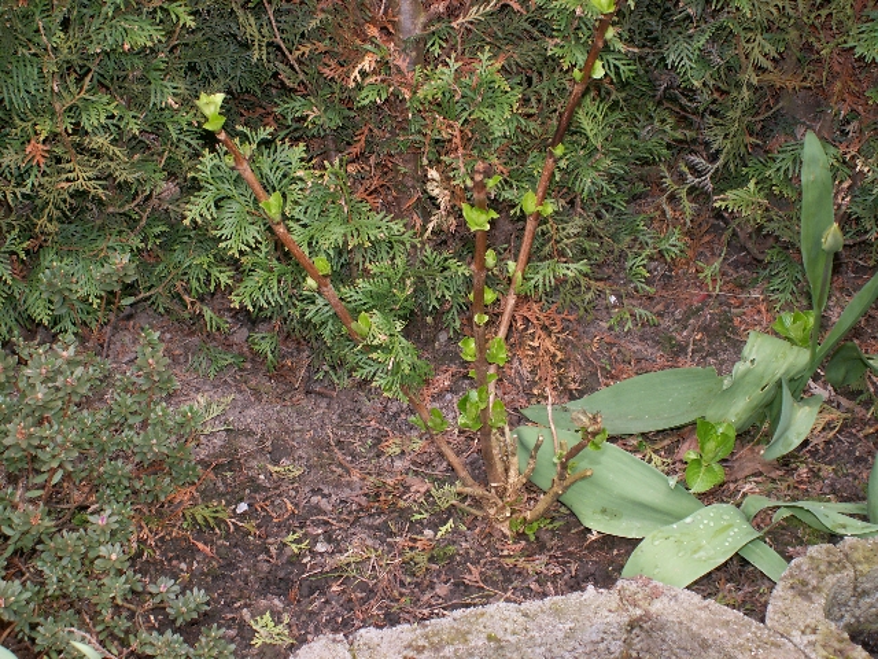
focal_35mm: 63
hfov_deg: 30.7
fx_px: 1598
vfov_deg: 23.3
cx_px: 439
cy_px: 330
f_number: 3.2
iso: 50
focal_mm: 10.49
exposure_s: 1/80
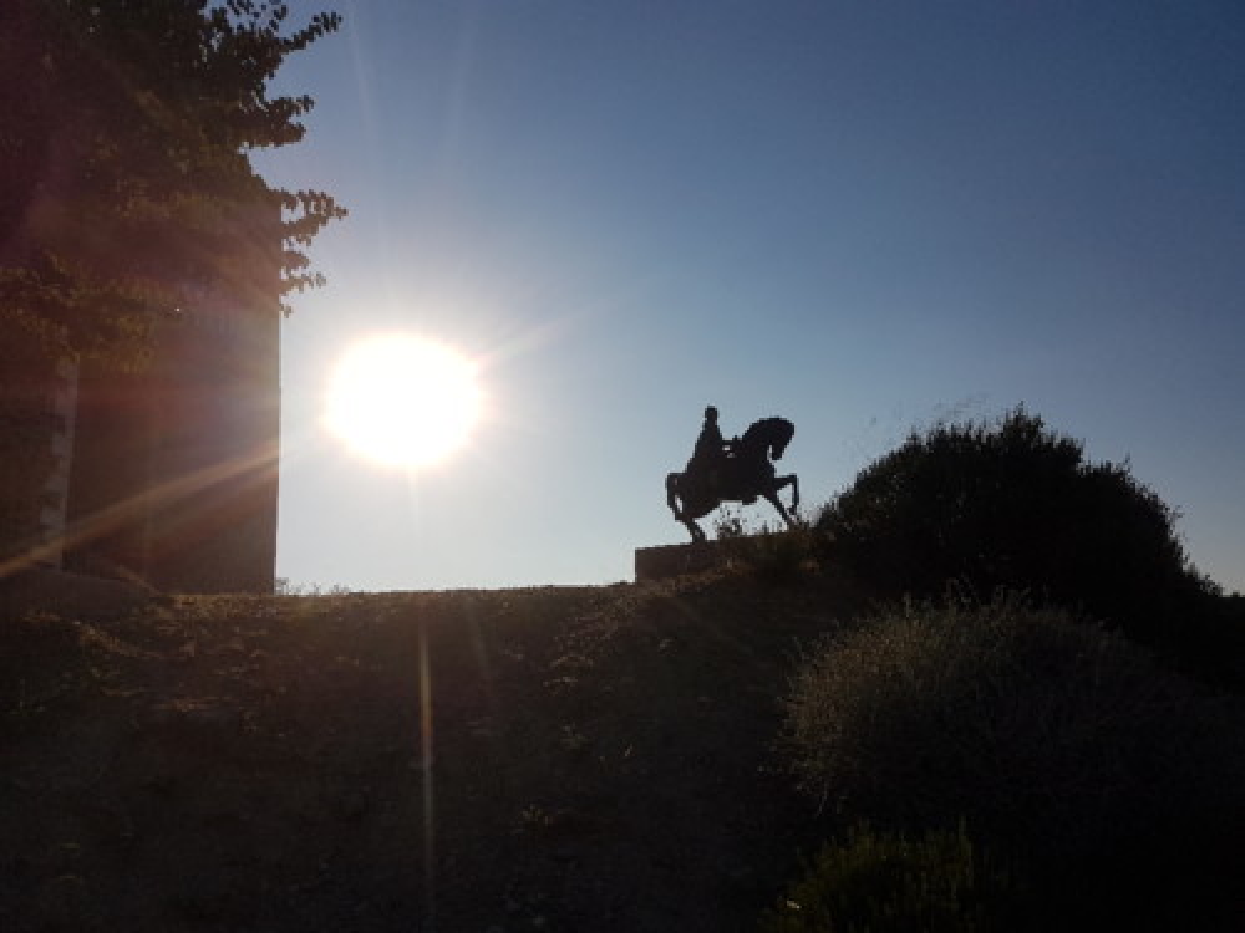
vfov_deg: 53.1
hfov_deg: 67.3
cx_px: 622
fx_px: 935
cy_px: 466
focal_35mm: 26
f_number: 1.7
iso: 40
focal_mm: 4.2
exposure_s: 1/11008
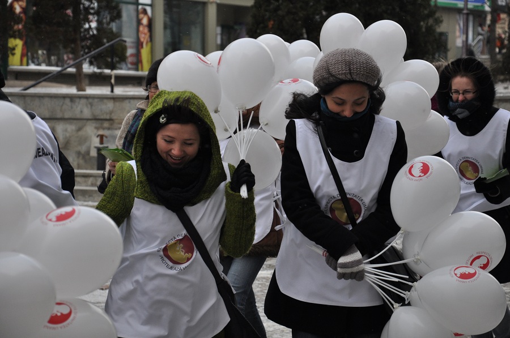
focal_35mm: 128
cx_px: 255
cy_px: 169
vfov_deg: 10.7
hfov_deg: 16.1
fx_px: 1803
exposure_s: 1/640
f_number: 8
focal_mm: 85
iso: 500
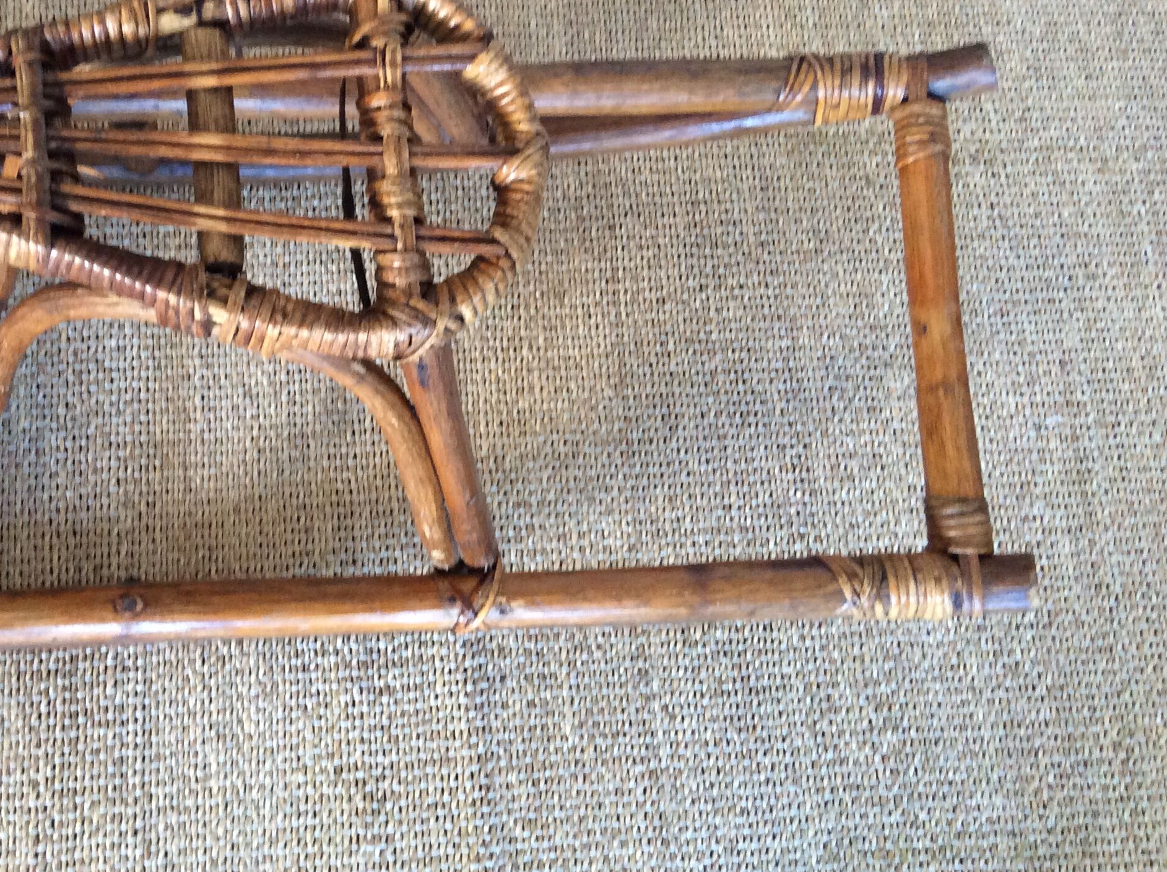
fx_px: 1481
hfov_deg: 42.4
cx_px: 393
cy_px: 326
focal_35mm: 44
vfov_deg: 32.6
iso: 160
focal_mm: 3.3
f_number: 2.4
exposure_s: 1/25
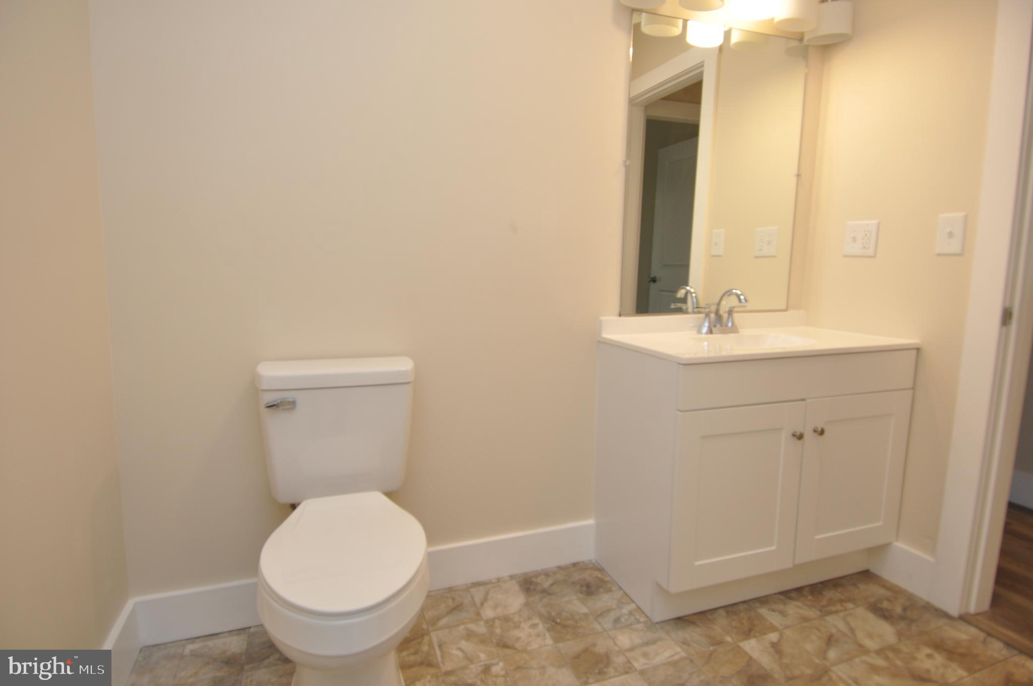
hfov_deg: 90.1
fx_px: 516
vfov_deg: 67.2
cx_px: 516
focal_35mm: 18
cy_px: 343
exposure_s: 1/60
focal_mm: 12
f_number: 4
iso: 400
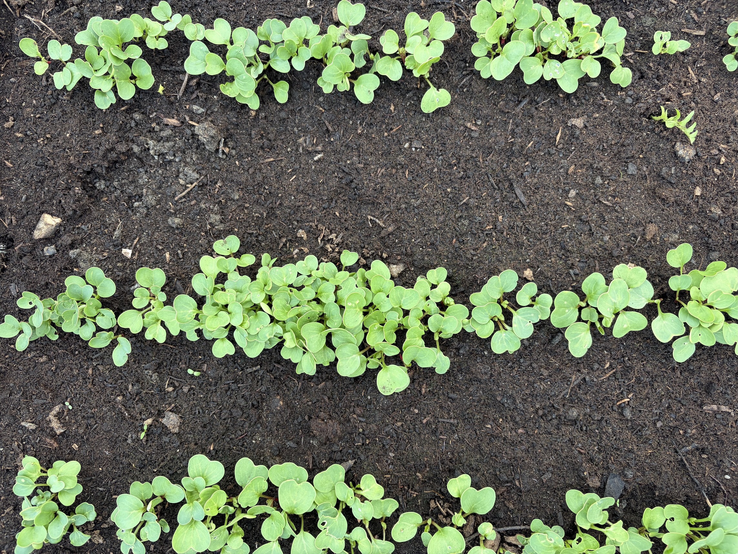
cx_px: 369
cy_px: 277
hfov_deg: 67.3
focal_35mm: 26
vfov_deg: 53.1
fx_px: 554
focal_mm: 5.96
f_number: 1.6
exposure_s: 1/121
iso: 80
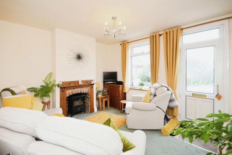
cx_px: 116
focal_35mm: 15
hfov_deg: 100.4
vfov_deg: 77.4
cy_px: 78
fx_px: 97
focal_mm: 10
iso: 400
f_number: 8
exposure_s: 1/50
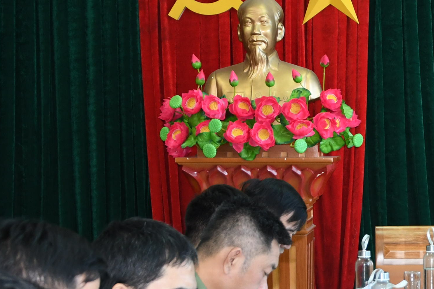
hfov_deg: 16.7
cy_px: 196
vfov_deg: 11.6
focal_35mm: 118
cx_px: 505
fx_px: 1423
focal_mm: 28
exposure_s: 1/200
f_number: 4
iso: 1000
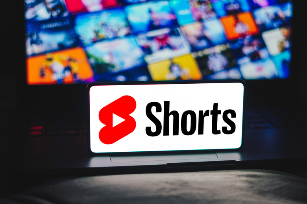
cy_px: 102
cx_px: 154
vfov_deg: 18.2
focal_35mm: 75
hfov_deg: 27.0
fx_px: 639
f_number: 1.8
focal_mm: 50
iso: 250
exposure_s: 1/160
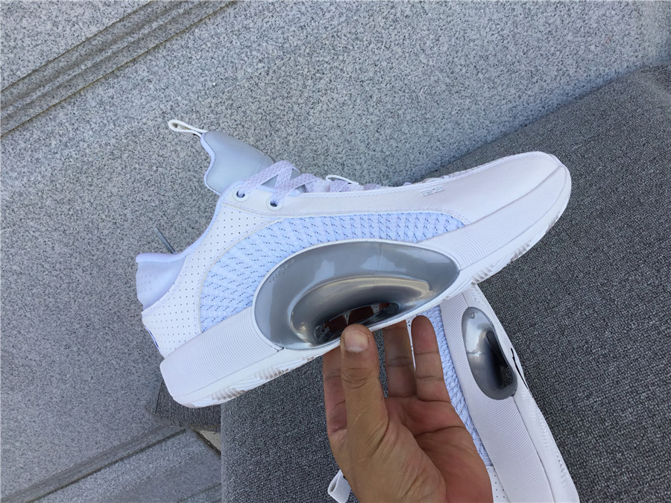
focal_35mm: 31
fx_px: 601
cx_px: 336
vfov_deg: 45.4
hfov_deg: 58.4
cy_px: 252
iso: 25
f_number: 2.4
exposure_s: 1/302
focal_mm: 3.3
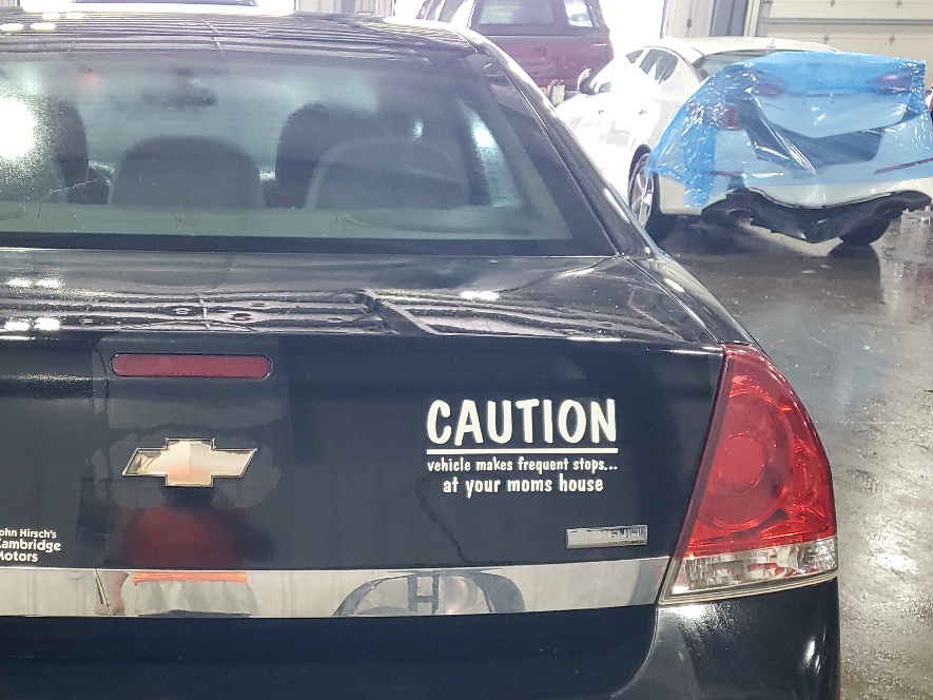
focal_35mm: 47
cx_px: 194
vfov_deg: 30.6
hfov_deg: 39.0
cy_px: 473
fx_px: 1267
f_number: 1.5
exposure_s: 1/60.2
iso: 118
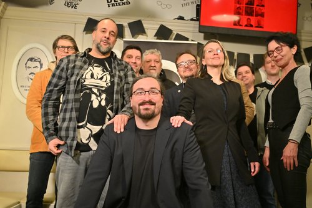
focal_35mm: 36
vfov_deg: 36.8
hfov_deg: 53.1
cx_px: 156
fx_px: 312
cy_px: 104
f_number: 4
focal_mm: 36
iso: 4000
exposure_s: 1/400
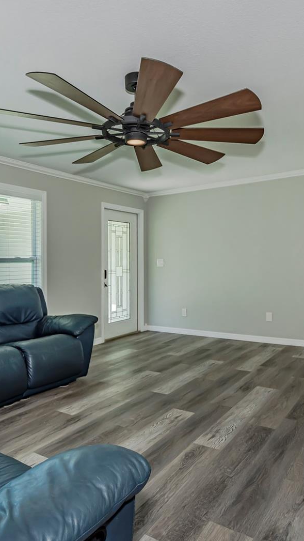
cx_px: 171
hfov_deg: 47.6
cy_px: 272
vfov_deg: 76.3
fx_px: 344
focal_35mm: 24
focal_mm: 10
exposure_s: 1/160
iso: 200
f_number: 3.5
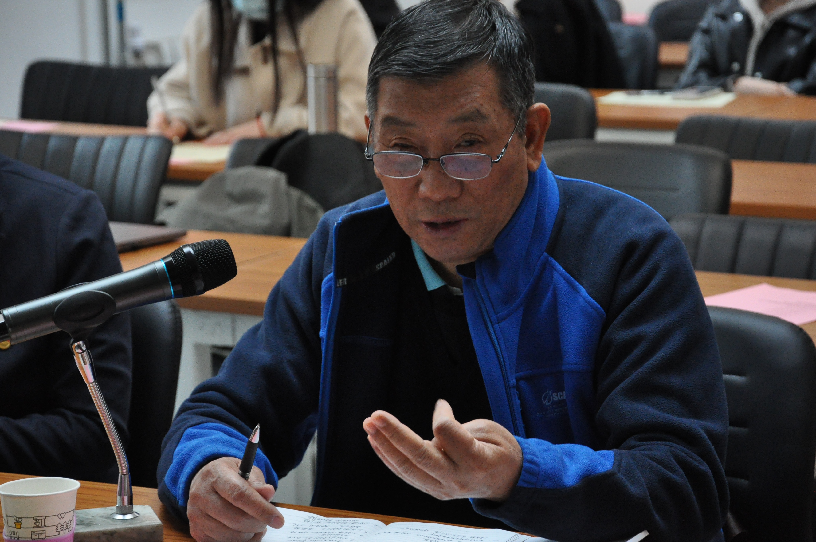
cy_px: 271
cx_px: 408
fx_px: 2886
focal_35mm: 128
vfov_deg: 10.7
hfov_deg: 16.1
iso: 2000
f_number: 6.3
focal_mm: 85
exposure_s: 1/80
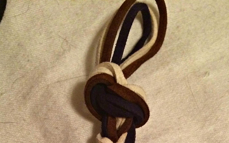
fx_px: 337
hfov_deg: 37.5
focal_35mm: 54
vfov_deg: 21.1
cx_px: 116
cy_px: 200
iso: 250
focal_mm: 4.15
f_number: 2.2
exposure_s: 1/24
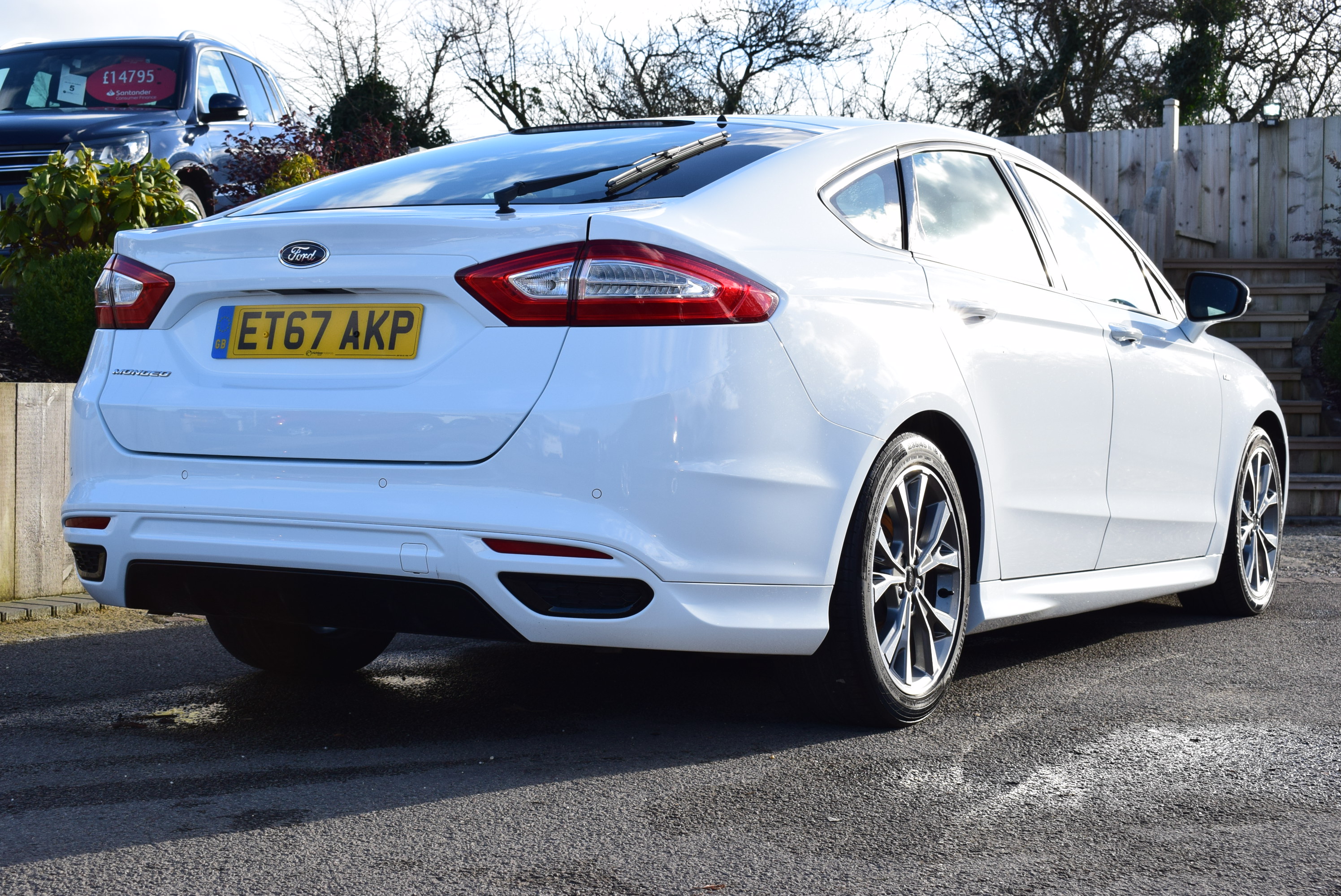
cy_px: 448
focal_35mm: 57
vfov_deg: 23.8
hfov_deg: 35.0
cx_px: 670
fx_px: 2125
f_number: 10
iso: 400
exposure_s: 1/320
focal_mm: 38
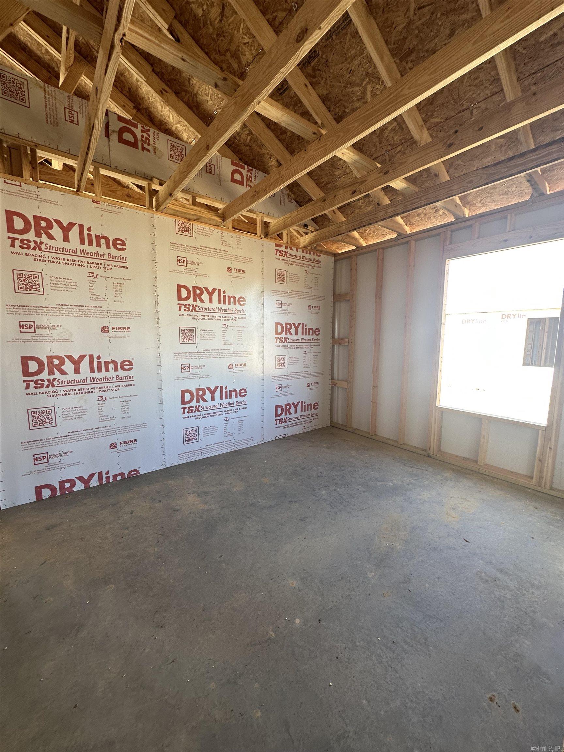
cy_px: 376
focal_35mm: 14
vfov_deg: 102.1
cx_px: 282
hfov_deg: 85.7
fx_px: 304
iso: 80
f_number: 2.2
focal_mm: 2.22
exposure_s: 1/99
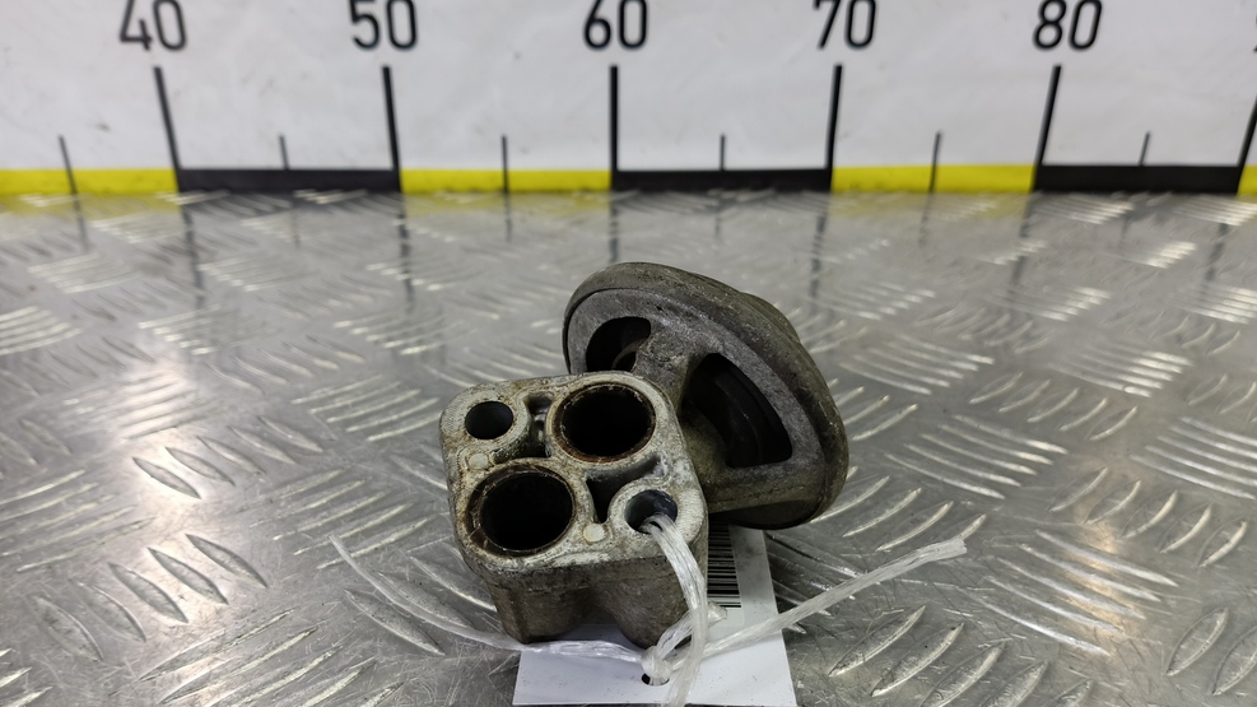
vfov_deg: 43.6
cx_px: 620
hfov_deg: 71.9
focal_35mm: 26
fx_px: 867
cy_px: 484
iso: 120
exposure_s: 1/33.3
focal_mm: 4.11
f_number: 1.6
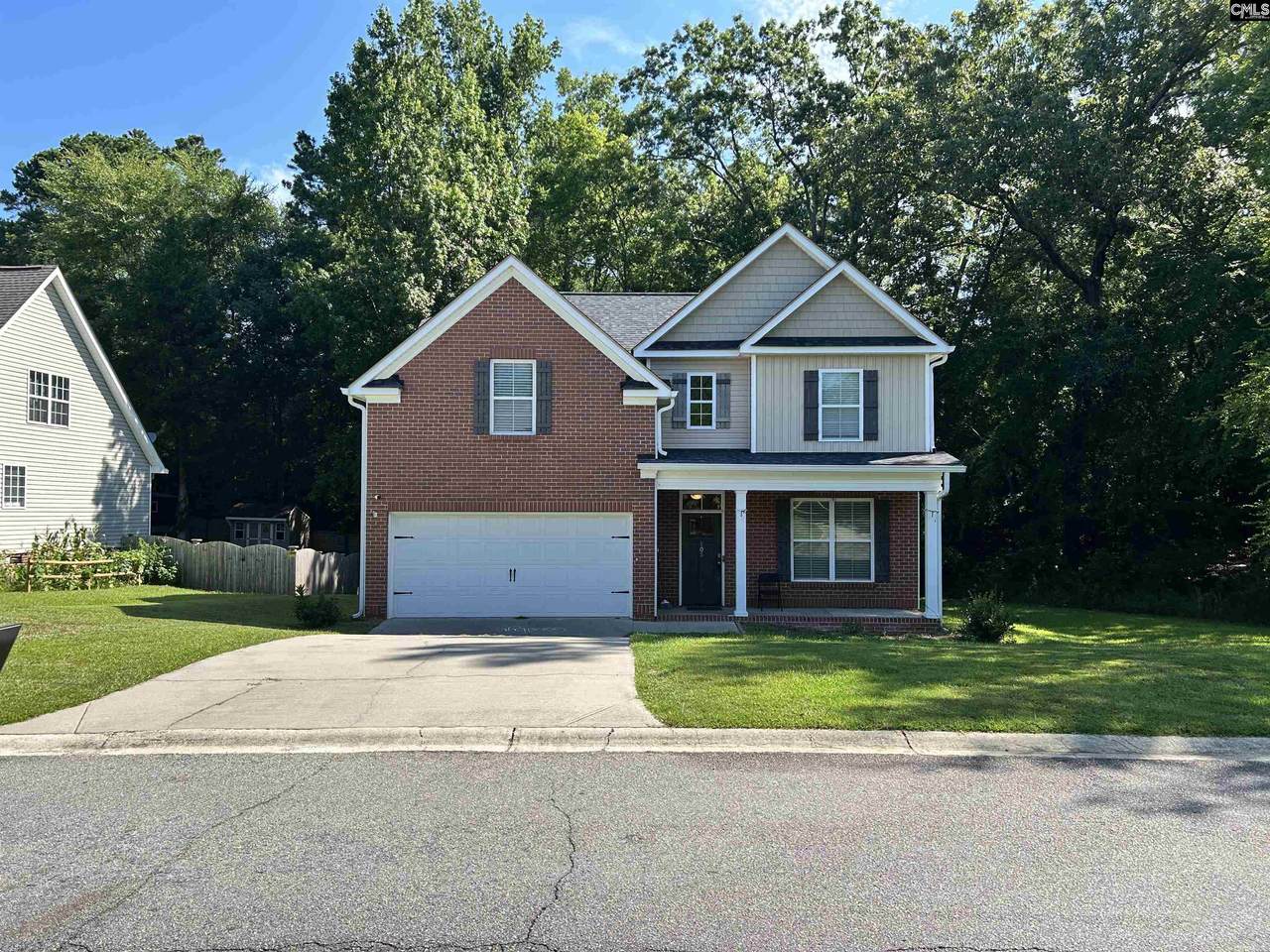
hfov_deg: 67.3
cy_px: 476
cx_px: 635
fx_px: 954
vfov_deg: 53.1
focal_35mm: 26
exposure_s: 1/1751
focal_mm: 5.7
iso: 50
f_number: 1.5
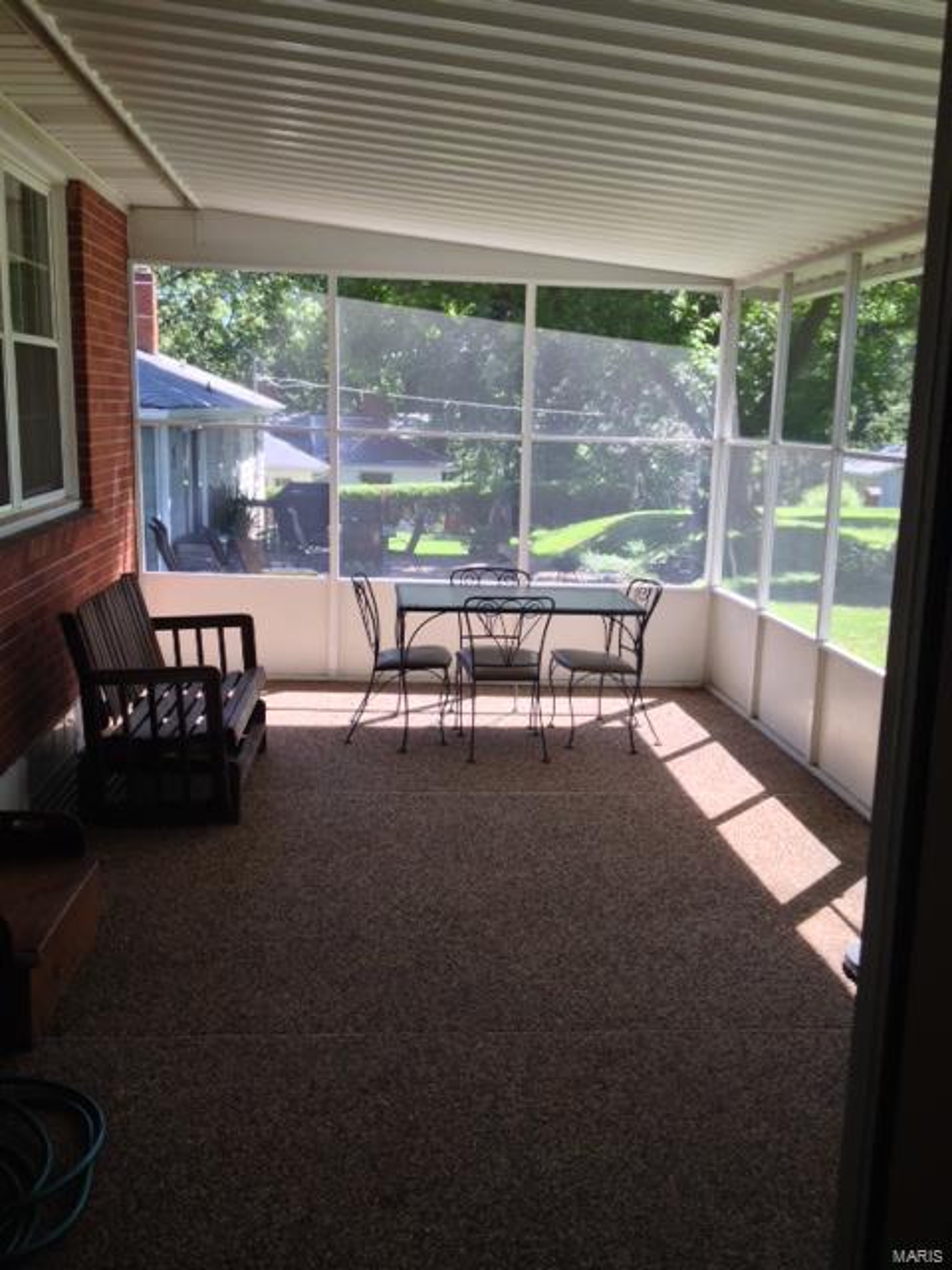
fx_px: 1283
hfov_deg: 40.7
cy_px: 635
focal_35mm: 35
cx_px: 476
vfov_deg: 52.6
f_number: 2.4
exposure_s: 1/137
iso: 50
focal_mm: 4.28
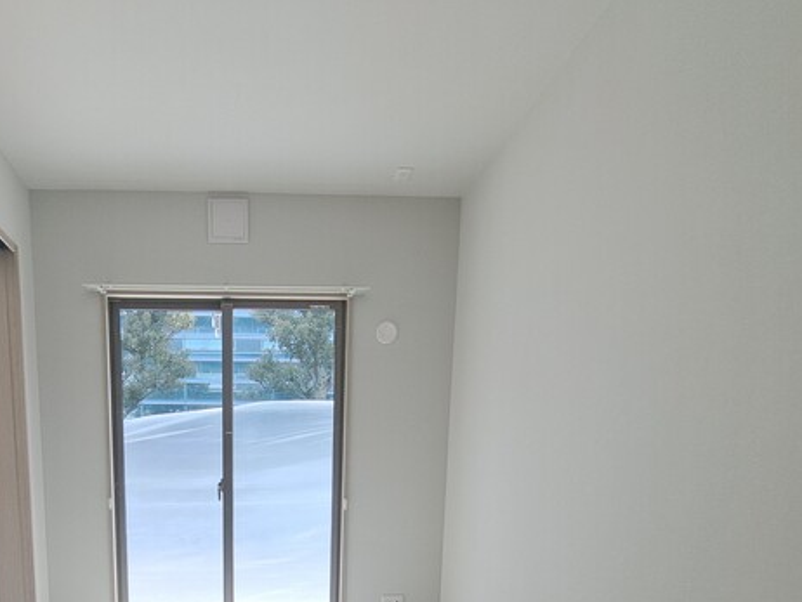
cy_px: 607
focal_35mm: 27
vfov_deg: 43.7
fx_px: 626
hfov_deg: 63.5
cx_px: 262
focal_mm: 1.74
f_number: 2.2
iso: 50
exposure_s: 1/124
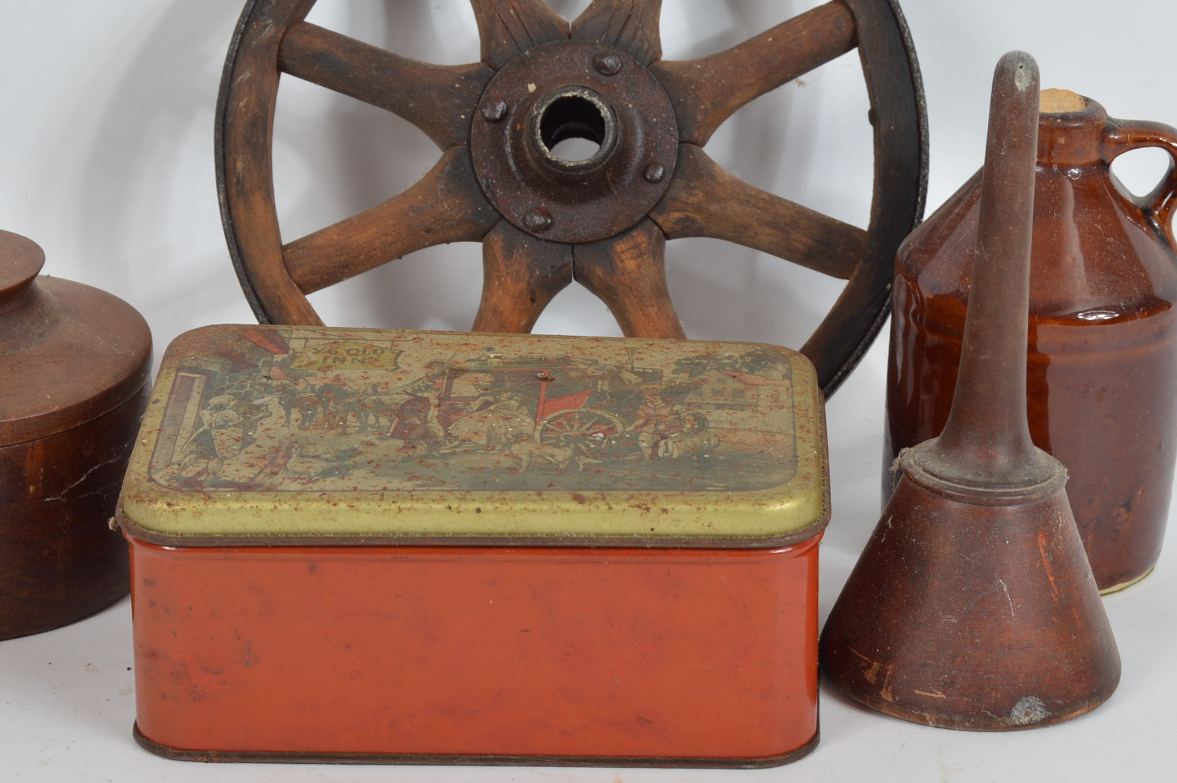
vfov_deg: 11.5
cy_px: 330
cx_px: 497
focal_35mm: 119
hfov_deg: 17.2
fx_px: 3878
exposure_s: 1/80
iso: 100
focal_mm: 55
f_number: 9
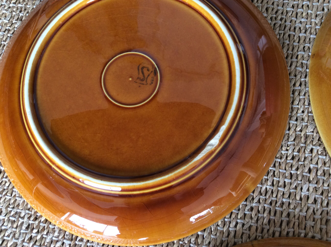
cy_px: 124
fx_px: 306
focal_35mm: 32
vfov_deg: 44.1
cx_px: 166
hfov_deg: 56.9
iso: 80
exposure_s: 1/25
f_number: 2.4
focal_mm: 3.3
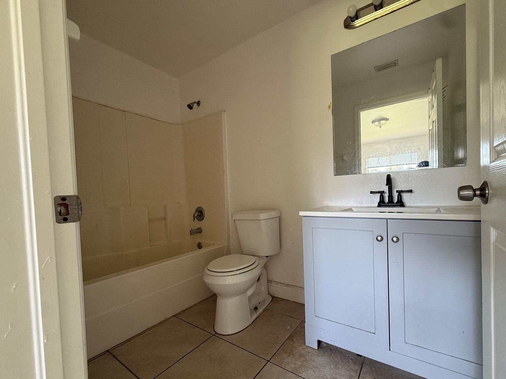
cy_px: 200
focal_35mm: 15
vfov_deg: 81.7
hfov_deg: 98.1
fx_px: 219
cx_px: 267
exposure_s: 1/64
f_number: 2.2
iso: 320
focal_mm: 2.22
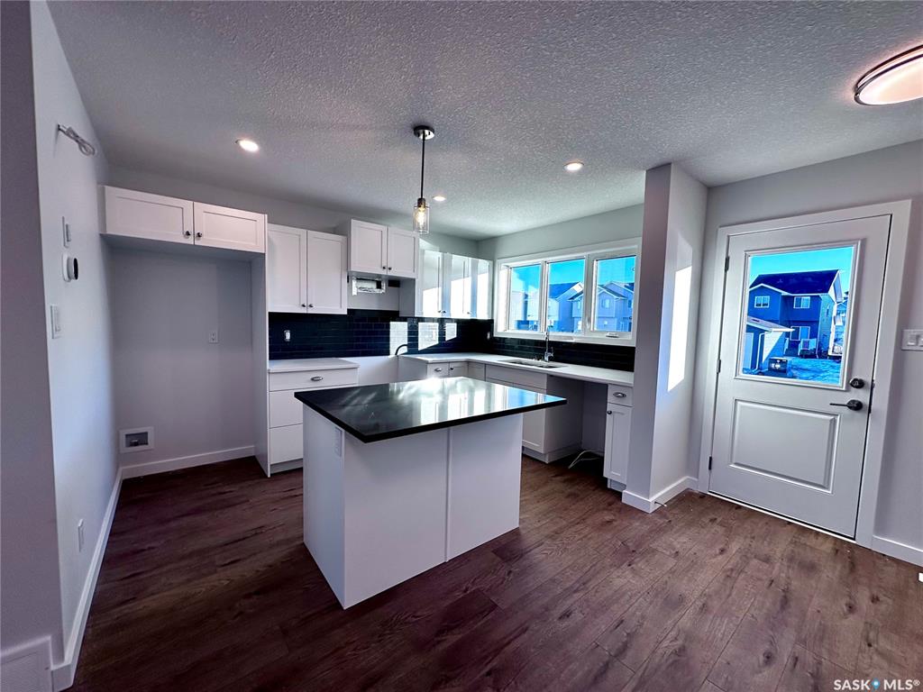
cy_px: 346
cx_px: 462
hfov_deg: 102.1
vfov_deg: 85.7
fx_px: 373
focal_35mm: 14
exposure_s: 1/181
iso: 40
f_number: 2.2
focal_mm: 2.22
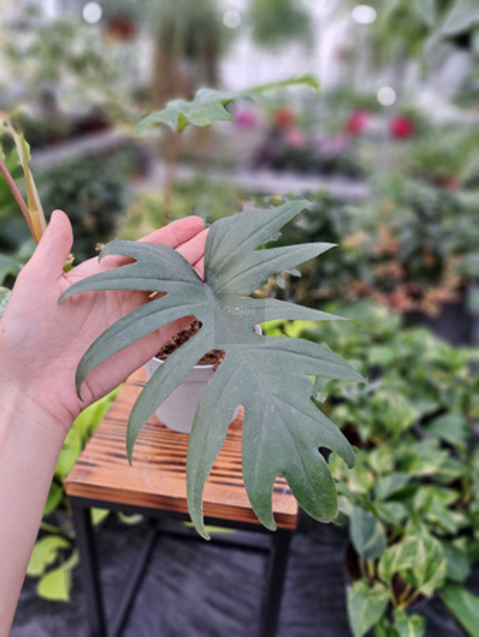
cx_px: 240
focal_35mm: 24
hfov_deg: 56.9
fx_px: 442
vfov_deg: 71.6
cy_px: 318
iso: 50
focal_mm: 5.23
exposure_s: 1/100
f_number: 1.8
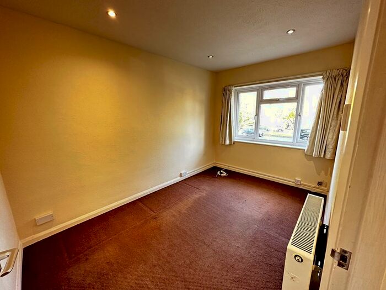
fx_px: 156
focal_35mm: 14
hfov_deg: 102.1
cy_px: 145
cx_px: 193
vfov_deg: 85.7
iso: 320
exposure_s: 1/50
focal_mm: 2.22
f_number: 2.2
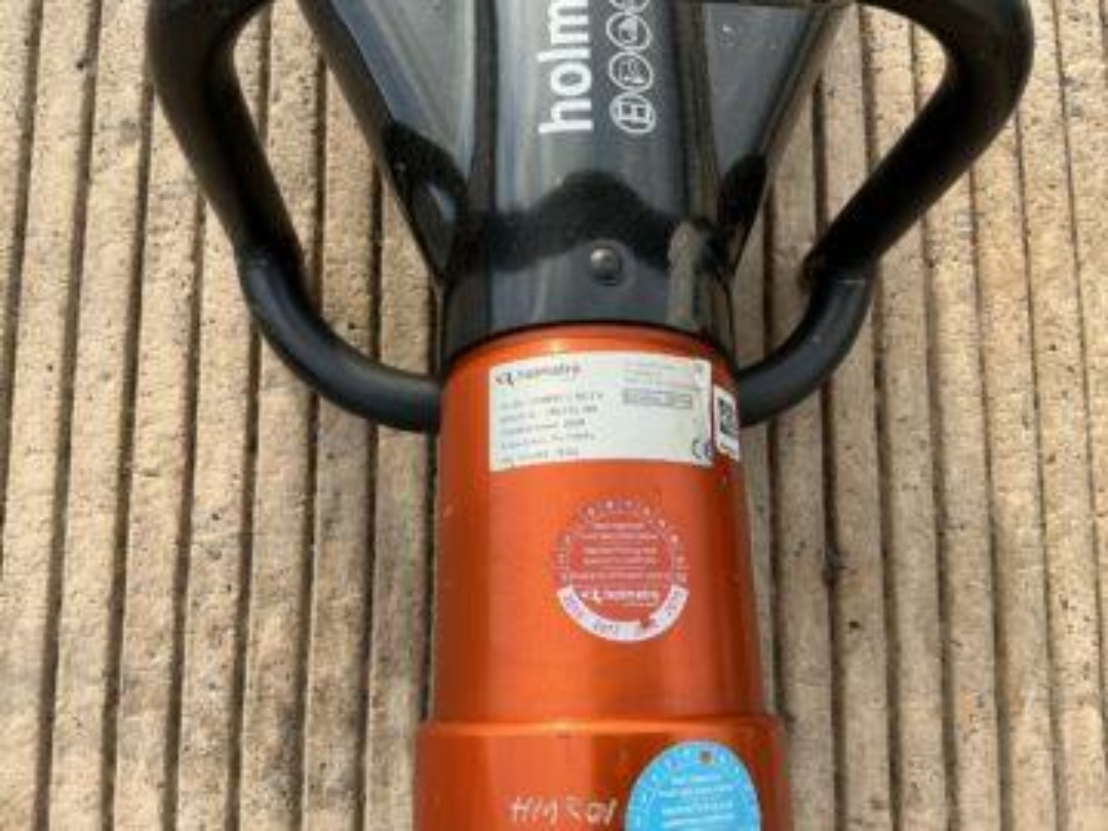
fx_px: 896
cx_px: 554
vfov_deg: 49.7
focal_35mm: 28
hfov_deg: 63.4
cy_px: 416
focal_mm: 3
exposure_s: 1/300
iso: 25
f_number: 1.8
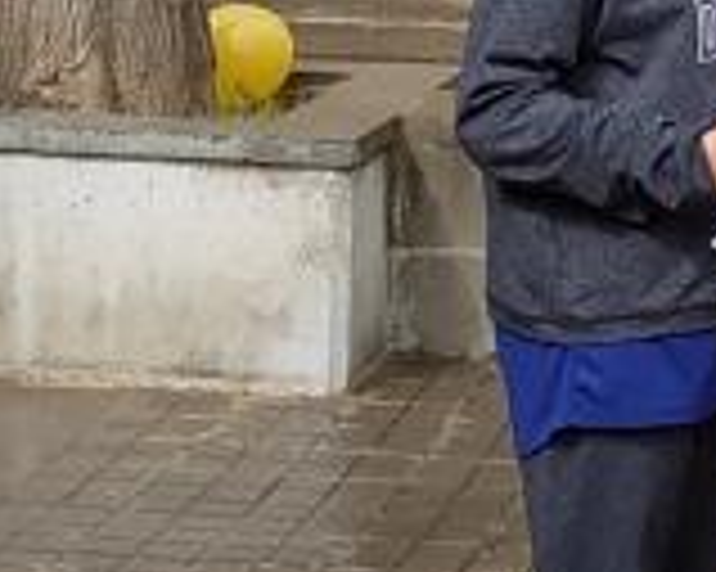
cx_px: 928
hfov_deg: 25.0
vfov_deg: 22.4
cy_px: 27
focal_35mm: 66
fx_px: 1398
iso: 100
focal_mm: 3.94
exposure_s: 1/984
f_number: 1.9
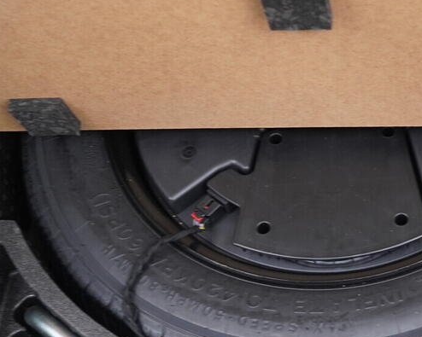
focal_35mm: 70
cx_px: 390
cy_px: 285
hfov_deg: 26.1
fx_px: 874
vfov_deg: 21.5
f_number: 2.8
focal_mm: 24
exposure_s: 1/40
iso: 800
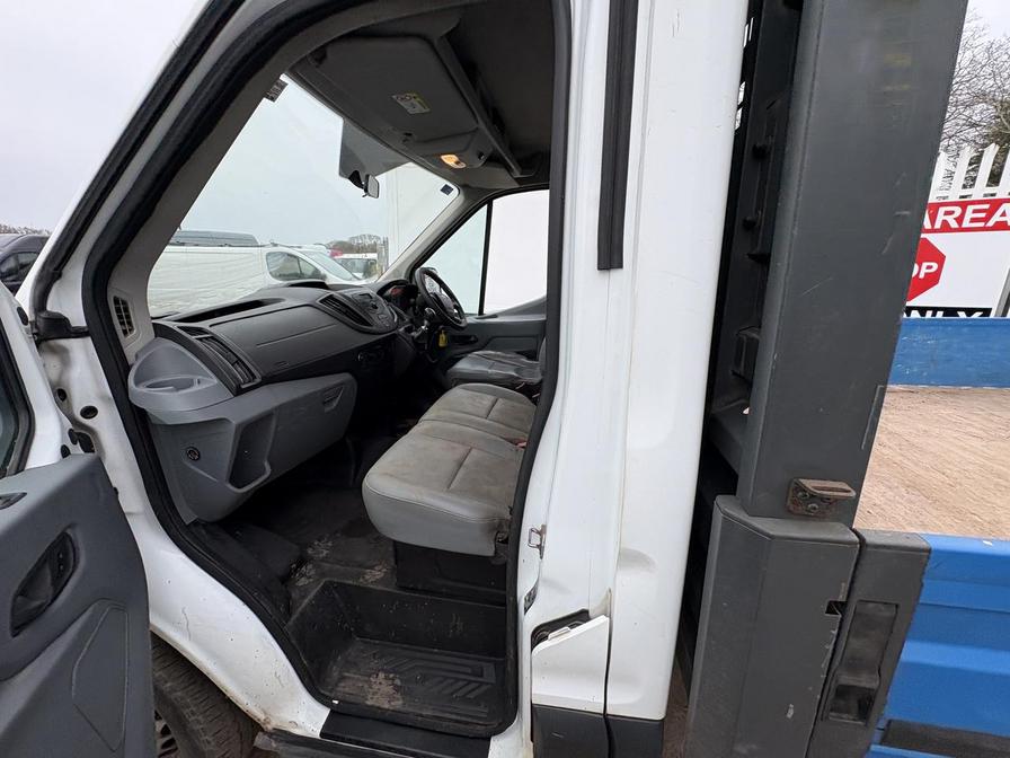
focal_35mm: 14
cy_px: 379
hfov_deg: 102.1
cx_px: 505
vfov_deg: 85.7
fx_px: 408
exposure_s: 1/263
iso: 40
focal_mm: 2.22
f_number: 2.2
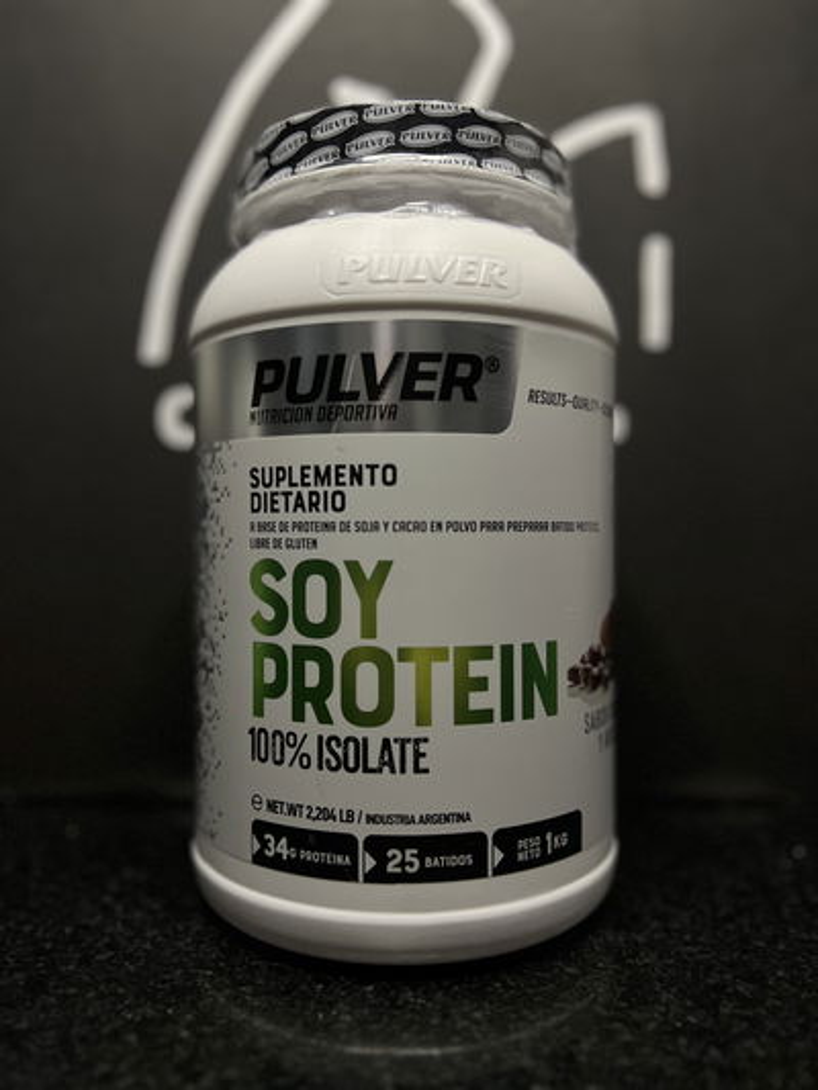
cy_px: 545
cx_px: 409
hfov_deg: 53.1
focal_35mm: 26
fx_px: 819
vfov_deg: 67.3
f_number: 1.5
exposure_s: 1/60
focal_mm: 5.7
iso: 320
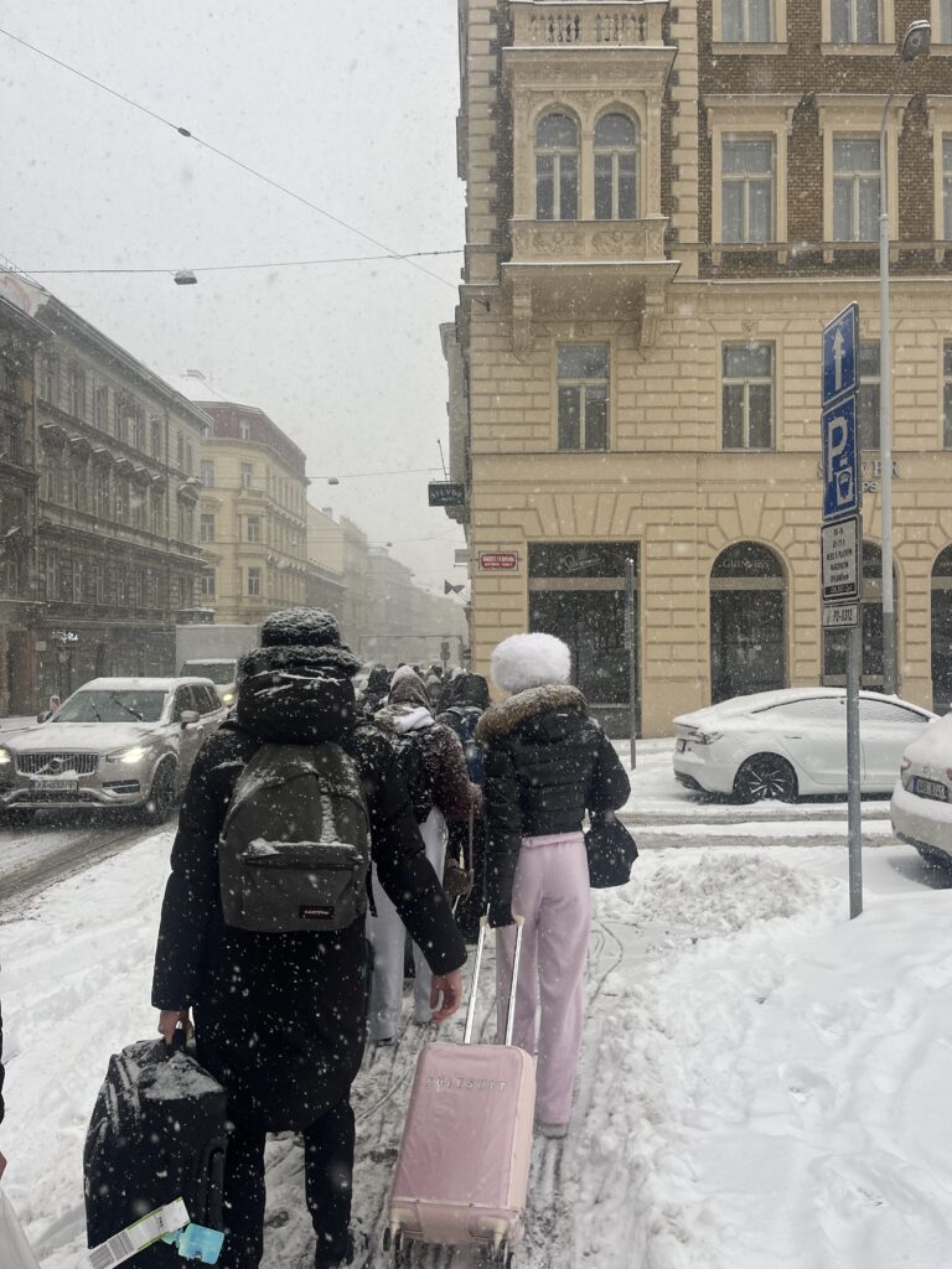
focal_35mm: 26
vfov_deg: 67.3
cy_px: 634
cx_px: 476
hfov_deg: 53.1
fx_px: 953
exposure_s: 1/415
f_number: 1.6
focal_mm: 5.1
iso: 50
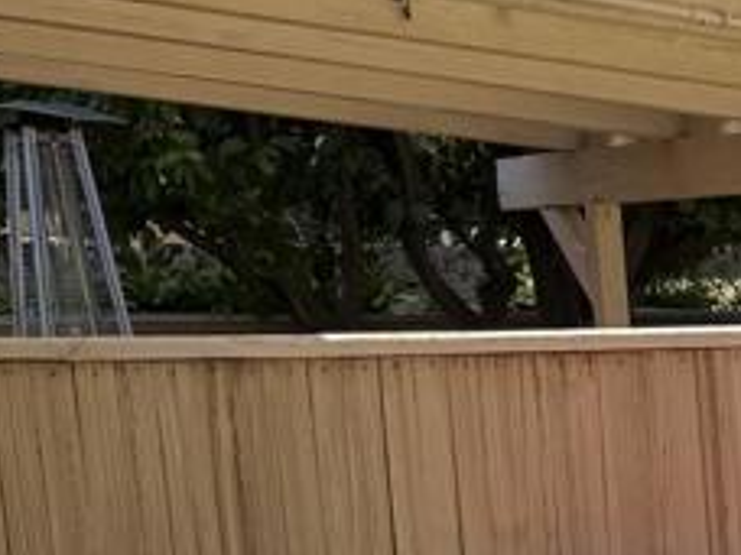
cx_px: 1589
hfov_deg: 14.4
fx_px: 2312
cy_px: 818
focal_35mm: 108
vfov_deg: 13.0
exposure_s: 1/2703
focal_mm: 6.76
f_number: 1.78
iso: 80
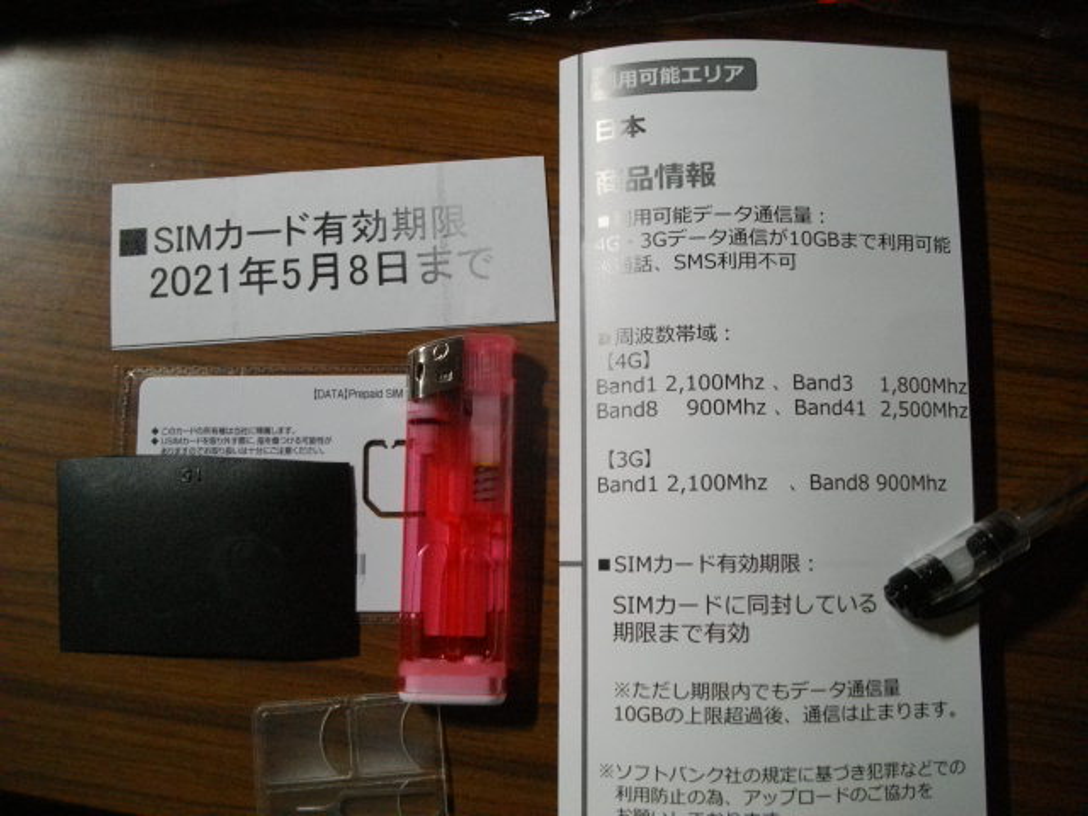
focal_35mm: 31
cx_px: 544
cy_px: 408
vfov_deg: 45.4
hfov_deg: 58.4
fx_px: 974
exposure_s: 1/50
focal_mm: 5.7
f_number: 2.9
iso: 346
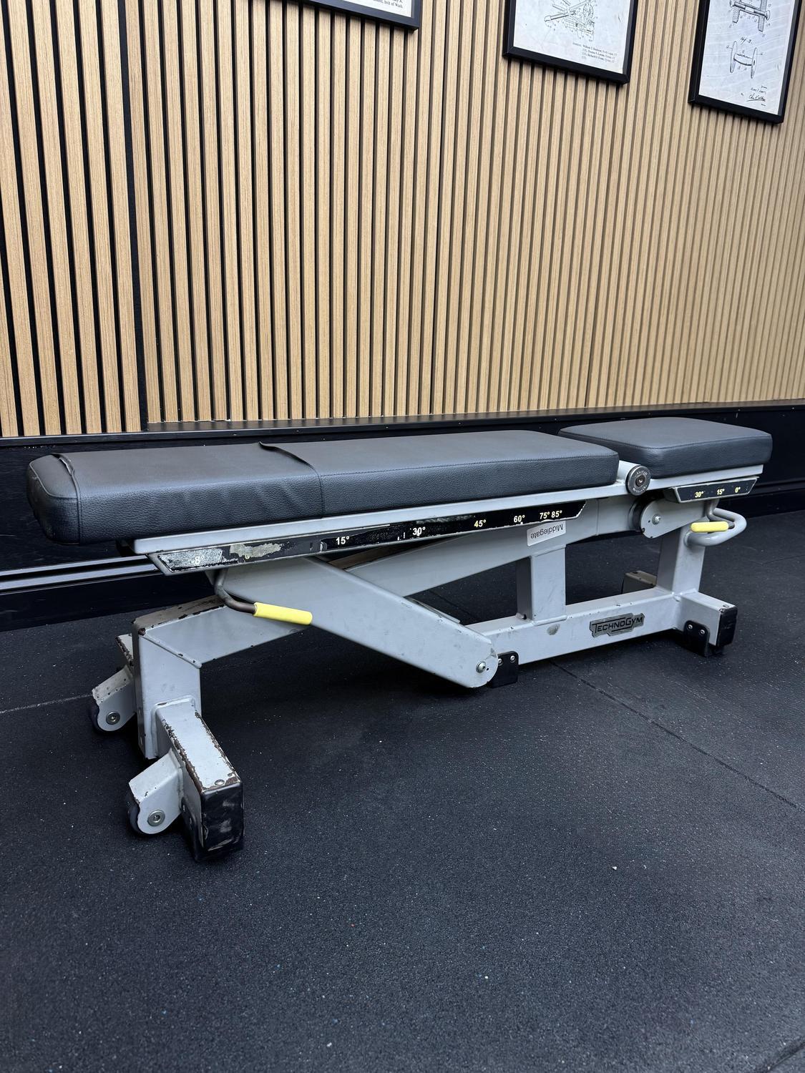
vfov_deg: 71.6
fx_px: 744
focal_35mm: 24
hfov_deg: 56.8
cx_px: 402
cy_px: 536
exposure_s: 1/50
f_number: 1.78
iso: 160
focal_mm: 6.76
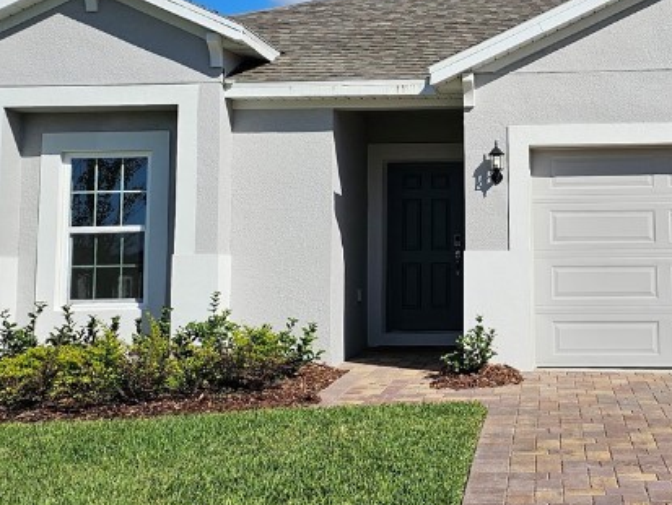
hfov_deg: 33.2
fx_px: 1107
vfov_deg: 25.5
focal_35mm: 57
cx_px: 493
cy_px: 160
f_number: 1.7
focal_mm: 6.3
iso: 12
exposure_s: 1/1789
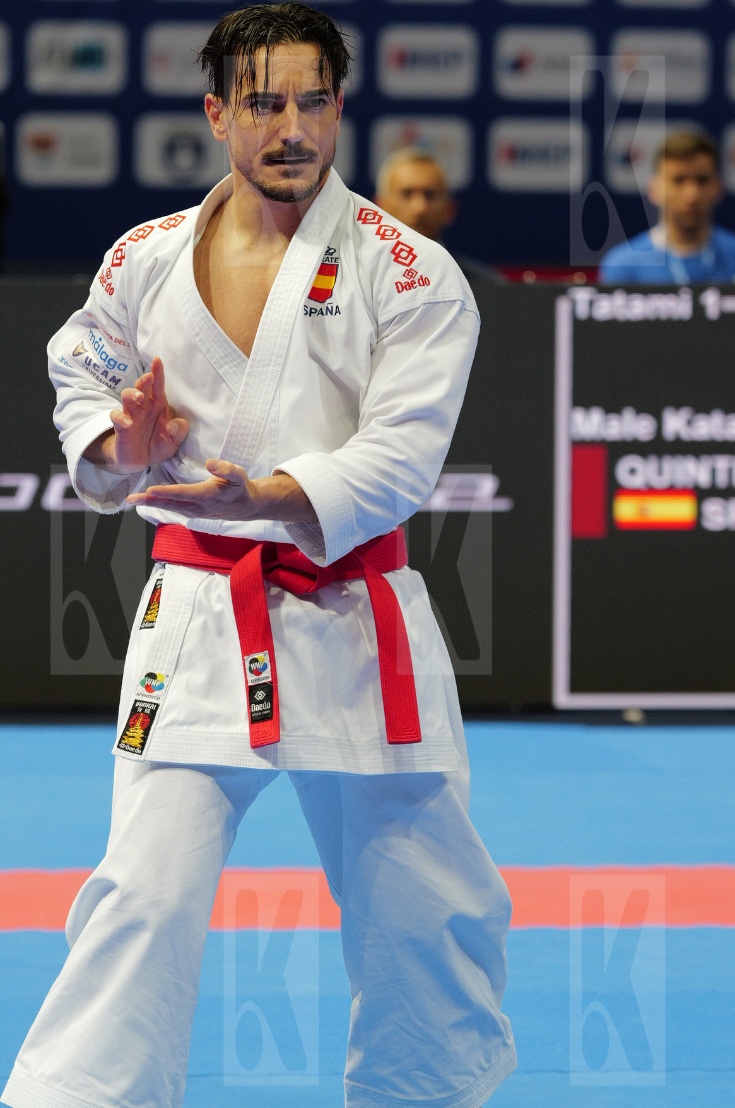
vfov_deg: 8.2
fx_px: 7743
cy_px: 570
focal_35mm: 252
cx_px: 271
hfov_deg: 5.4
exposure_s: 1/500
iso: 1000
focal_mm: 117
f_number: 2.8
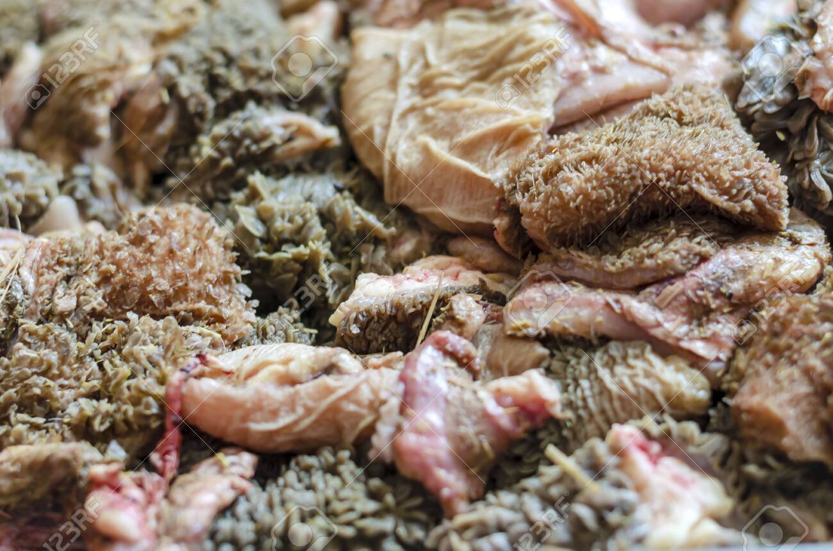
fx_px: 1732
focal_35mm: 75
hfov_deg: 27.0
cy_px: 276
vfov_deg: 18.1
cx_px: 416
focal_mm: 50
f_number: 2.8
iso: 200
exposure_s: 1/80
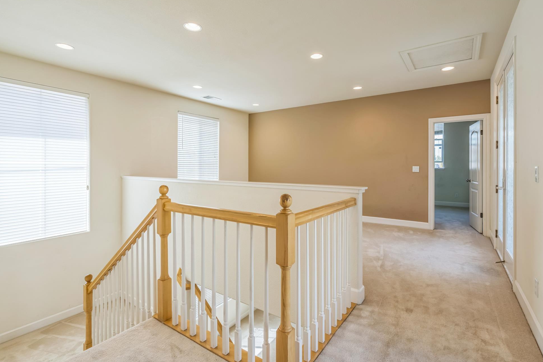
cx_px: 283
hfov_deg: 93.2
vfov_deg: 70.4
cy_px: 171
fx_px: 256
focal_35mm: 17
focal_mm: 16
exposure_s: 1/15
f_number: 8
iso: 100
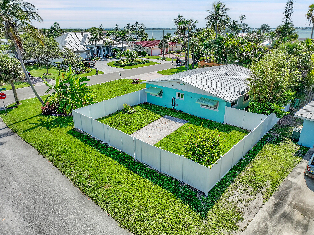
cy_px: 118
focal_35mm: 24
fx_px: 218
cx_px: 157
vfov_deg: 56.8
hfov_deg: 71.6
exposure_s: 1/2500
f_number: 2.8
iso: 120
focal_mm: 12.3
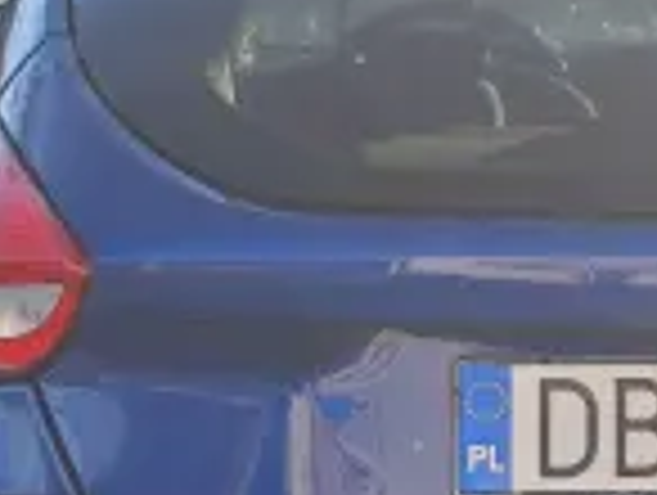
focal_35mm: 223
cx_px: 765
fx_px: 4239
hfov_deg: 8.8
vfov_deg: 6.7
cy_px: 400
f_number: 2
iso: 50
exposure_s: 1/847
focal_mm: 8.72
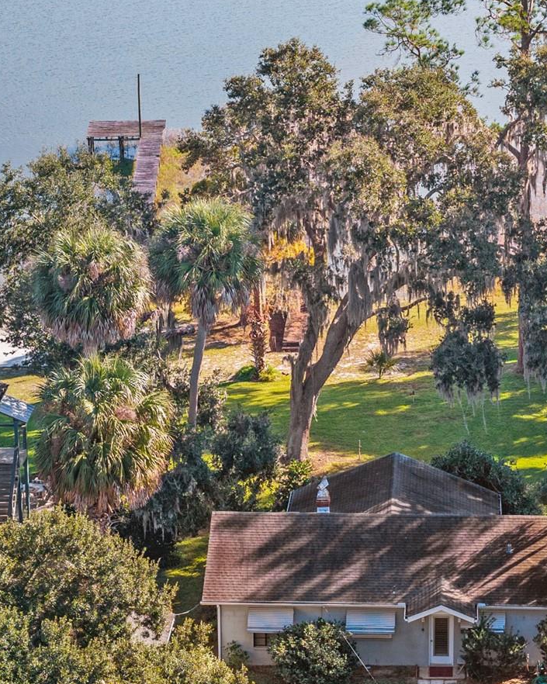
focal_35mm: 124
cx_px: 393
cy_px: 349
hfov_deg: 12.4
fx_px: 2511
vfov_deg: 15.5
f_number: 2.8
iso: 170
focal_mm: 19.35
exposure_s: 1/500
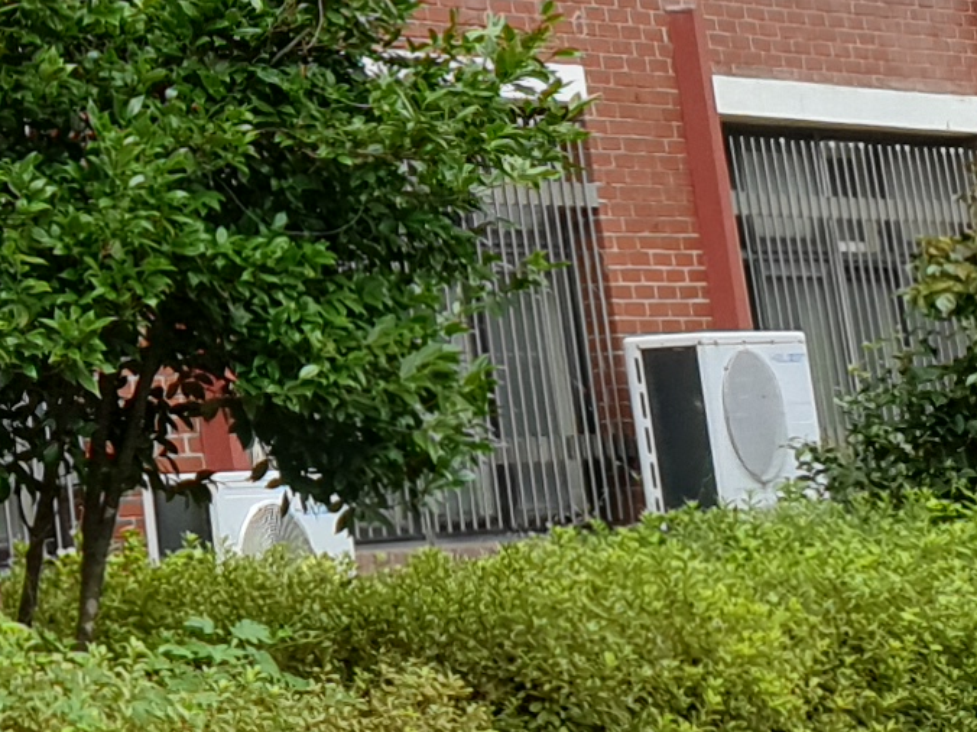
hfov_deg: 11.8
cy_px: -938
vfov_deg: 8.8
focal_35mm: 155
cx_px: -739
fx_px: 4375
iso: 50
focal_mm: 4.3
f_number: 2.4
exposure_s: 1/386
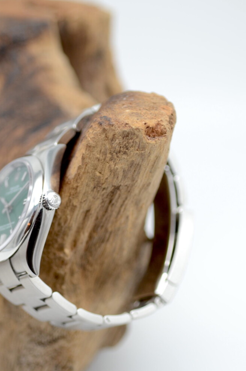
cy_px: 228
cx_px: 84
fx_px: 1306
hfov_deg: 10.7
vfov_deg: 16.1
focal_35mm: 127
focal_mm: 60
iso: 220
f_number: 3.2
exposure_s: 1/125
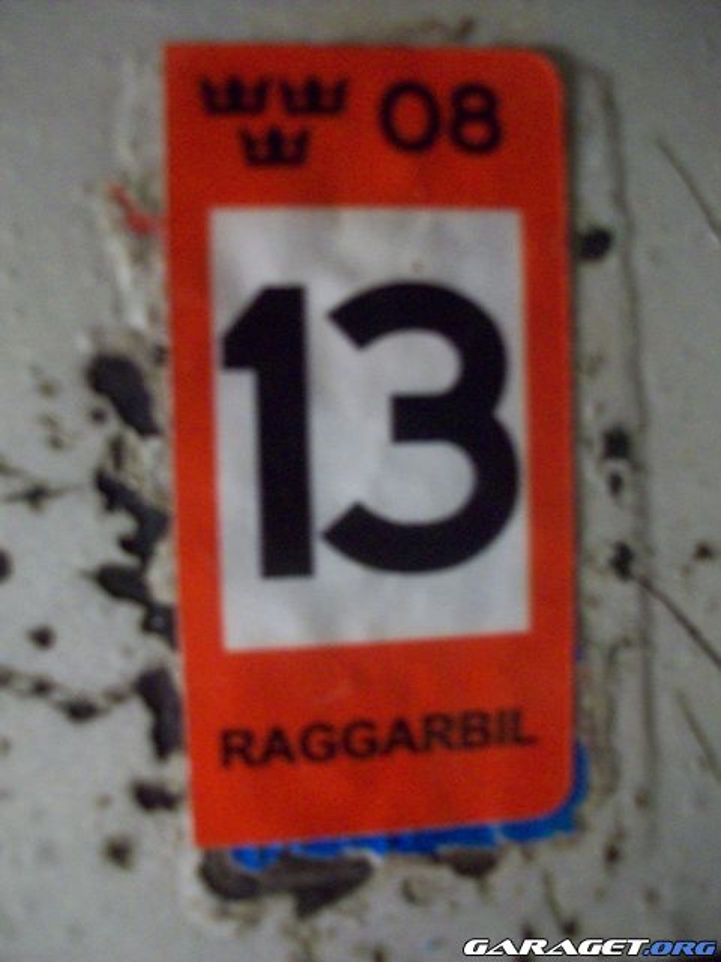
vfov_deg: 54.0
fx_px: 944
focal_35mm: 34
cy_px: 481
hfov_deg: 41.8
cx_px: 360
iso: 320
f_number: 2.8
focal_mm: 5.7
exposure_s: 1/8
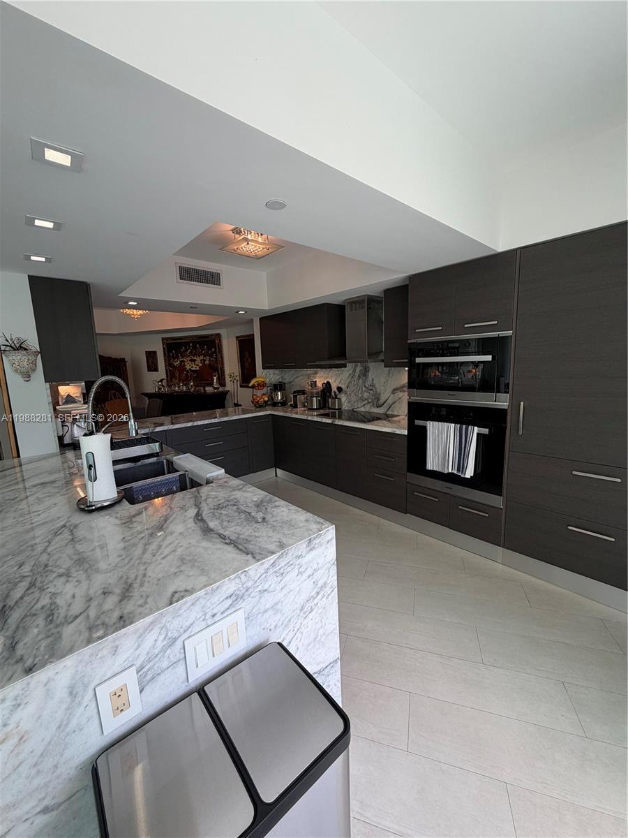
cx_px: 314
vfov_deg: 102.1
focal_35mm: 14
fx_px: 339
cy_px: 419
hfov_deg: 85.7
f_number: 2.2
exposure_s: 1/121
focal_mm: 2.22
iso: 50
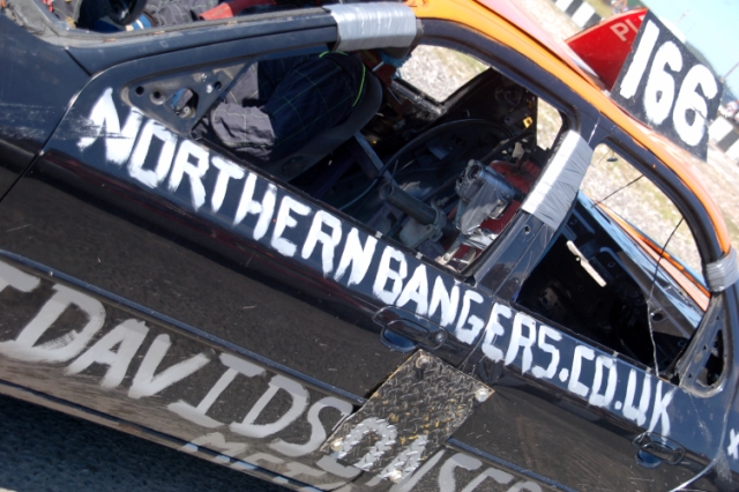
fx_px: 1231
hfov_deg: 33.4
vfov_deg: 22.6
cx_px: 370
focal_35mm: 60
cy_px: 246
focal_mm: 40
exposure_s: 1/500
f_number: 4.8
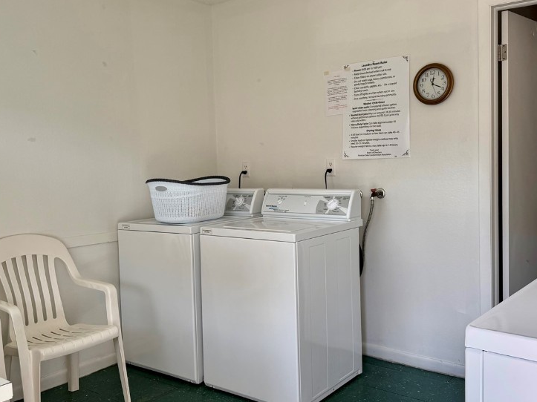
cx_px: 274
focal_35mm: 34
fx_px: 527
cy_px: 188
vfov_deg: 41.8
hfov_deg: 54.0
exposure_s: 1/314
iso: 80
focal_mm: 6.76
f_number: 1.78
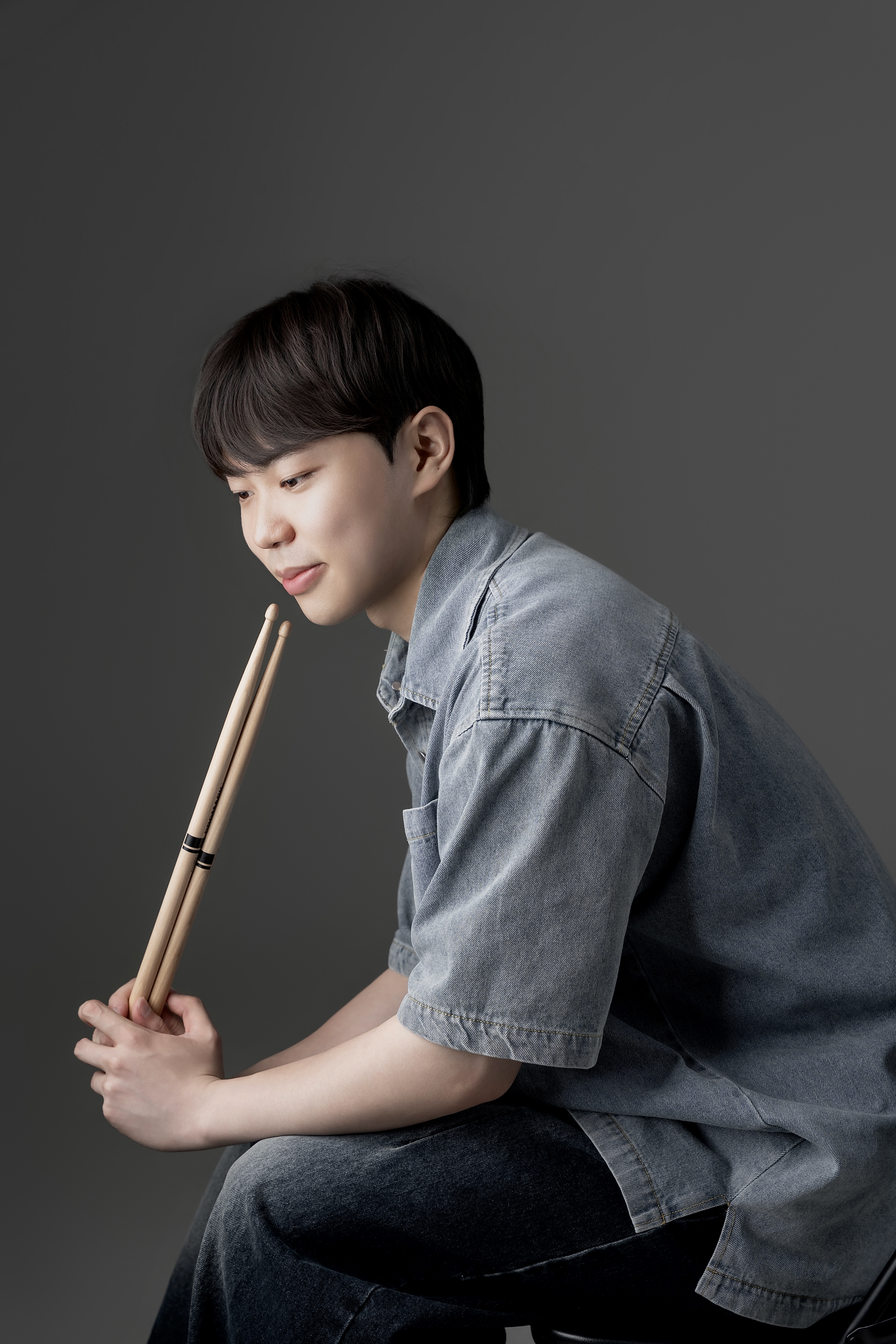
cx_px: 448
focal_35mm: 70
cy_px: 672
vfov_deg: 28.8
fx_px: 2613
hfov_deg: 19.5
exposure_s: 1/100
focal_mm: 70
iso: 100
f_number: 5.6
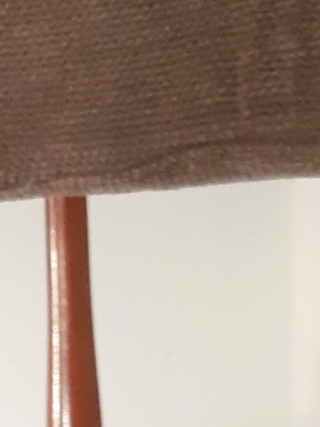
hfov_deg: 10.0
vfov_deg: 12.1
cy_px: 807
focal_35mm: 148
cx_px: 26
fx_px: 1825
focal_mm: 3.93
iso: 160
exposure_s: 1/50
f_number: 1.7
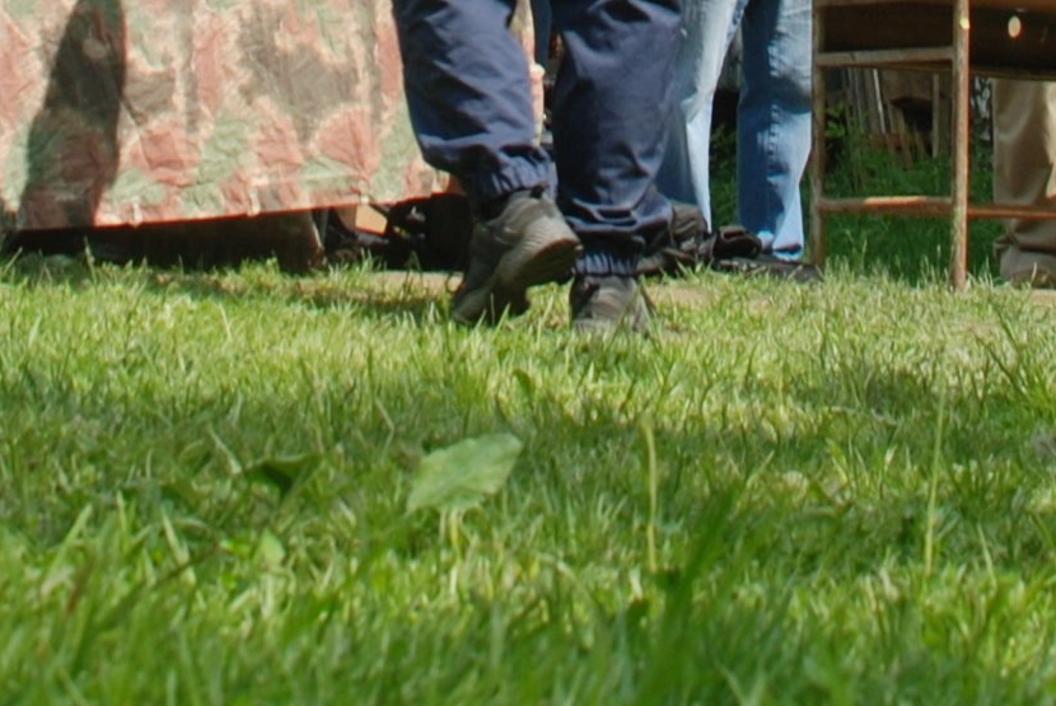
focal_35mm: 140
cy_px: -775
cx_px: 634
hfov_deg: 14.6
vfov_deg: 9.1
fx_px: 4110
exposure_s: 1/160
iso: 100
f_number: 6.3
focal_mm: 20
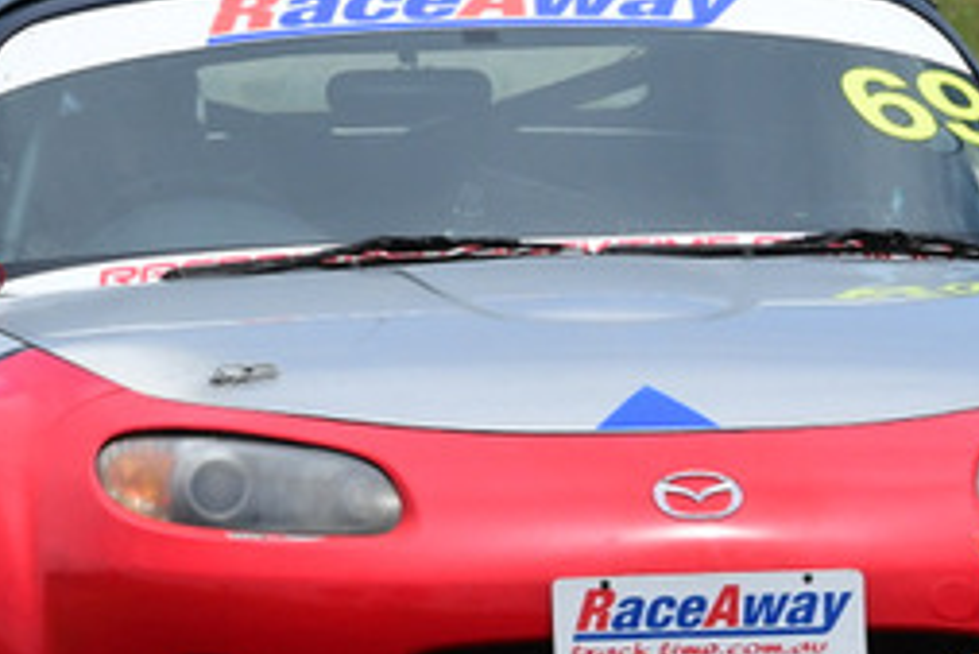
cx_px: 658
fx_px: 37494
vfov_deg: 1.0
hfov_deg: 1.5
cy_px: 132
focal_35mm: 1378
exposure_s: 1/640
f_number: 11
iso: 400
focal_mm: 290
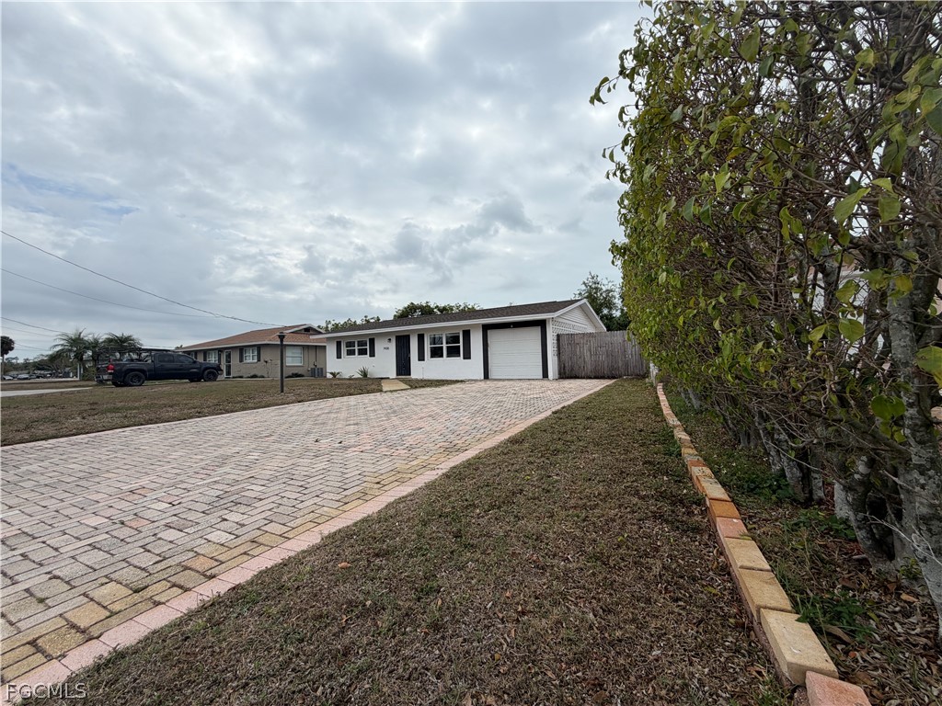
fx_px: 381
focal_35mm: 14
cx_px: 471
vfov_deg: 85.7
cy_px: 353
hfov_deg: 102.1
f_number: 2.2
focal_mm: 2.22
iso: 20
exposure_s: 1/1339
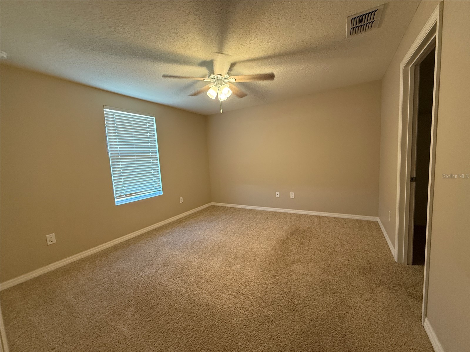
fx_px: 190
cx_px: 235
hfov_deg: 102.1
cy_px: 176
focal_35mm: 14
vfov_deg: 85.7
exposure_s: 1/60
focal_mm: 2.22
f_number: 2.2
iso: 250
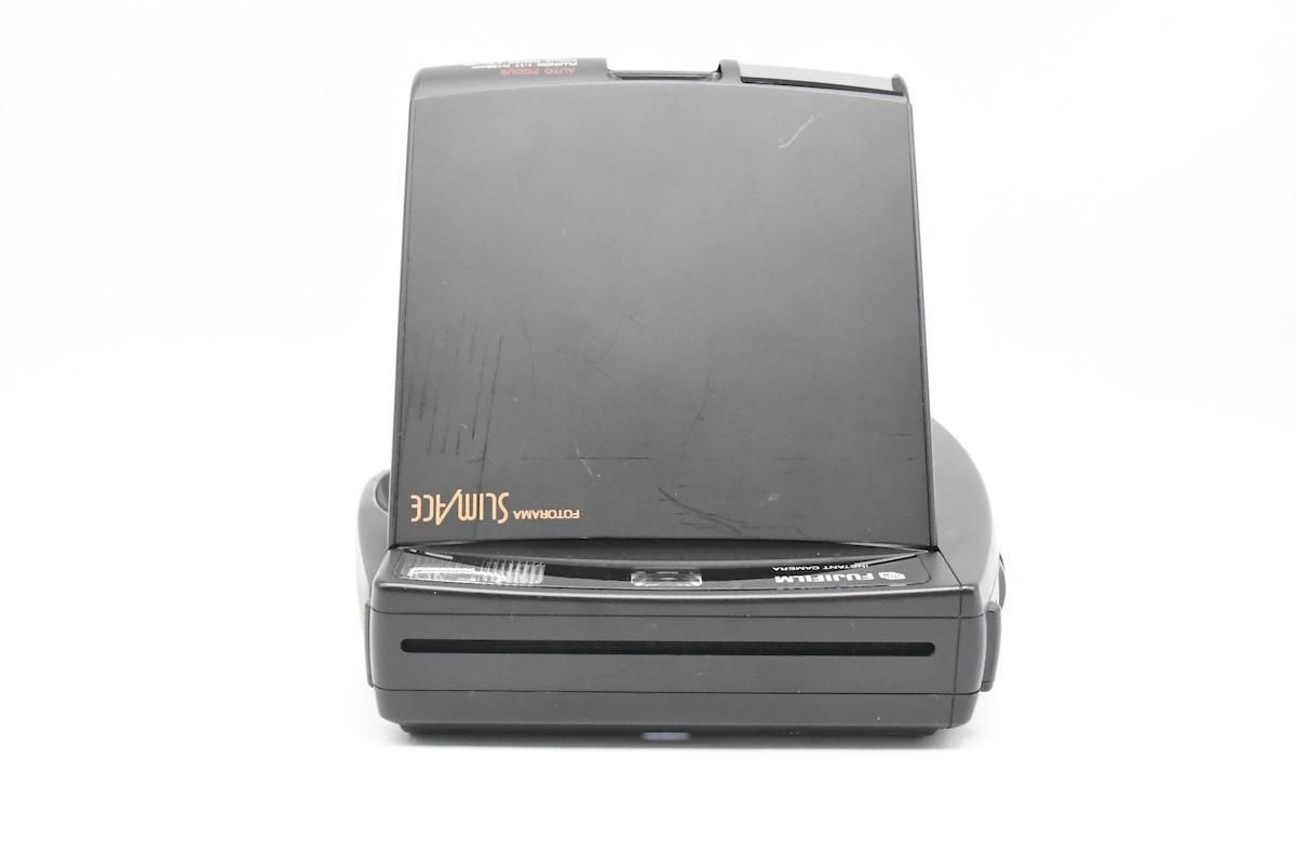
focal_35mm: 44
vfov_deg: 30.6
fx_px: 1586
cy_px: 434
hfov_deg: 44.5
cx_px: 648
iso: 3200
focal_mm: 22
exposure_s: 1/60
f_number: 16
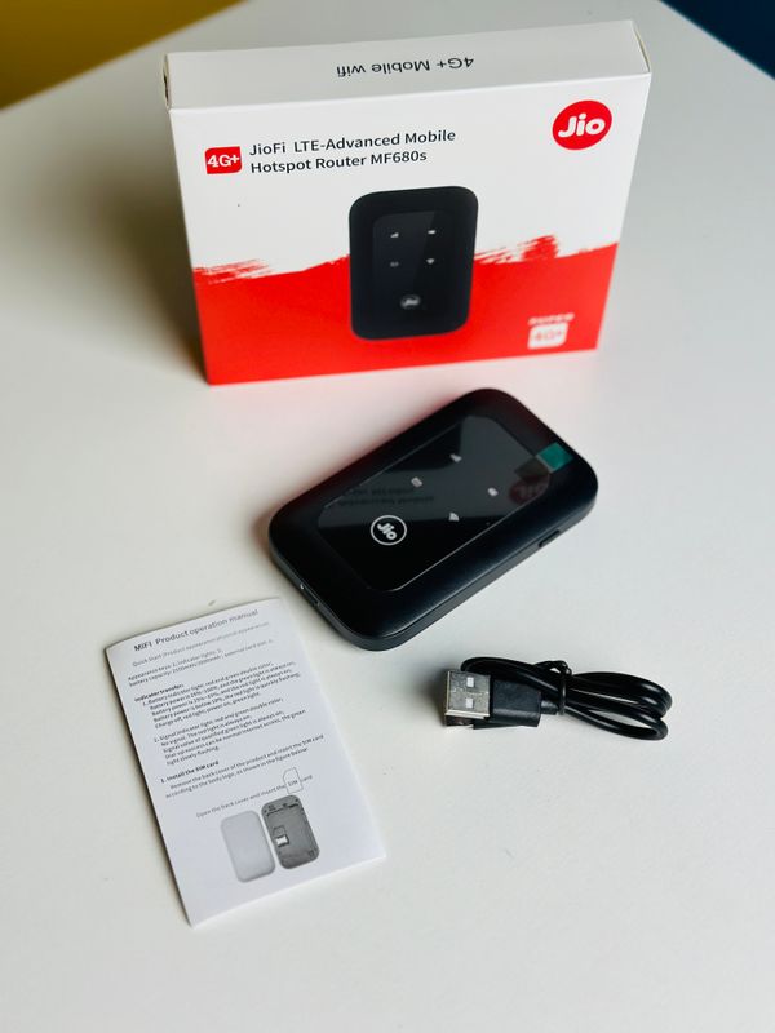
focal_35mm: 48
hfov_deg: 30.3
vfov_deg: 39.7
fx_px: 1433
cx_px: 388
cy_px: 516
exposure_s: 1/100
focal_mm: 6.86
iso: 125
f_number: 1.78
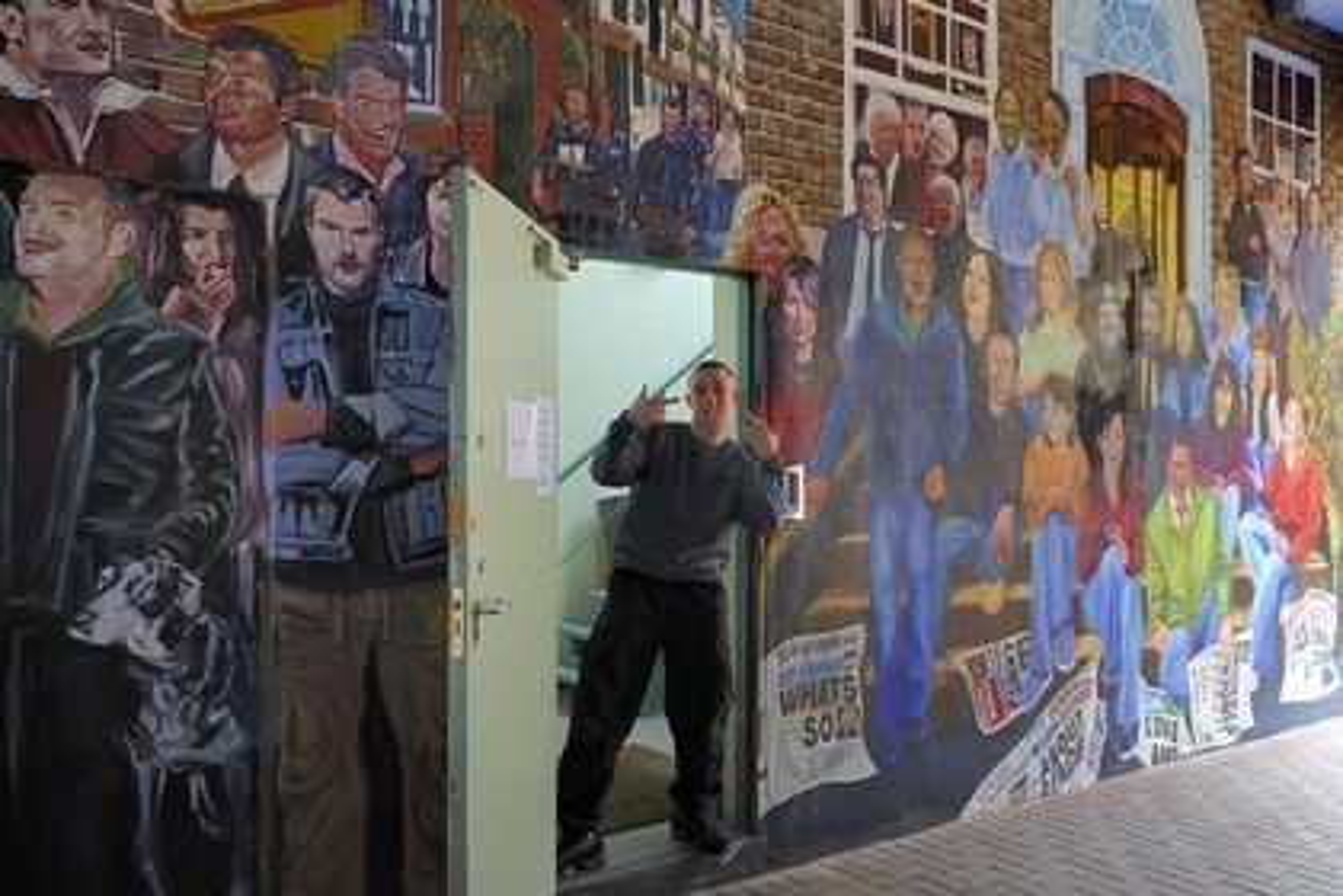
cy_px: 448
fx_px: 1082
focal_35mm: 29
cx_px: 672
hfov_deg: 63.7
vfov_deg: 45.0
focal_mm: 29
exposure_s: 1/15
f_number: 5.6
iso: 800
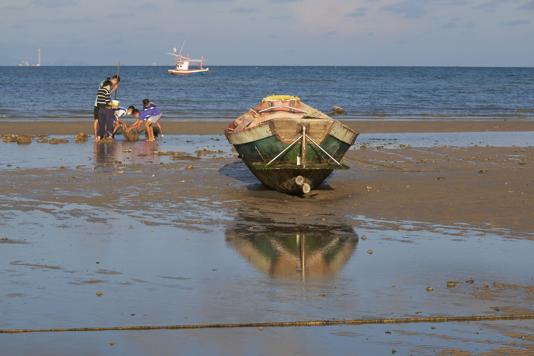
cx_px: 267
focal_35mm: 120
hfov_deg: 17.1
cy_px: 178
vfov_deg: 11.4
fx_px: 1780
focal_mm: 80
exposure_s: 1/500
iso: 320
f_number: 8
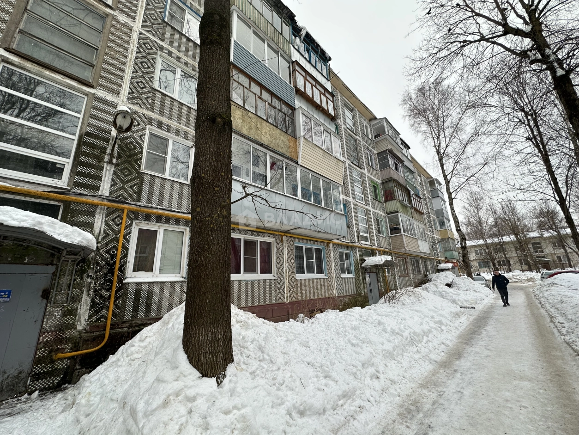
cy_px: 218
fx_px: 234
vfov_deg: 85.7
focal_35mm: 14
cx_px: 290
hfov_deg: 102.1
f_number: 2.2
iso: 40
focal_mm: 2.22
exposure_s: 1/224
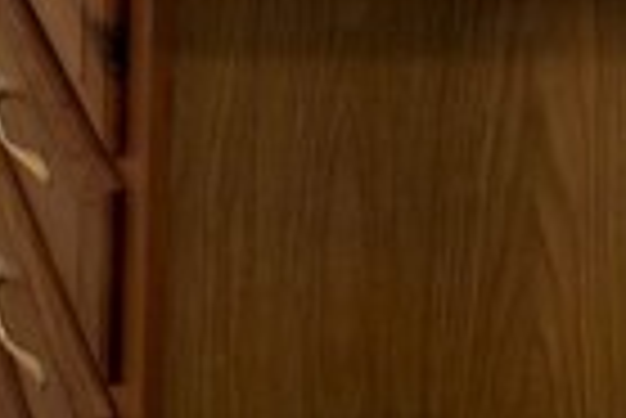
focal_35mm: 67
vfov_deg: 13.3
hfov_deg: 23.6
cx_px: -324
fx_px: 1166
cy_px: -652
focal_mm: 2.22
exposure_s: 1/40
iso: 40
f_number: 2.2
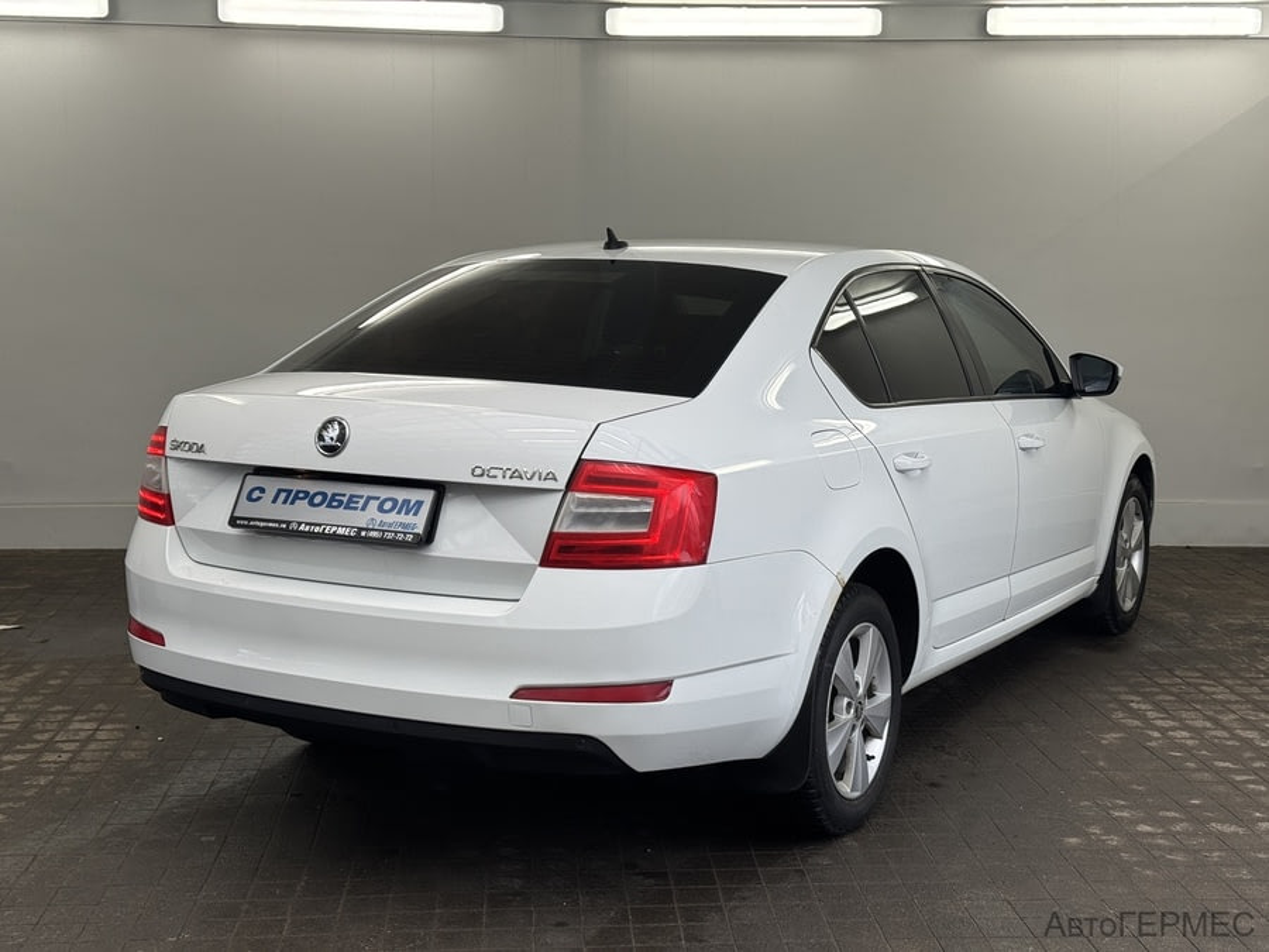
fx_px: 1760
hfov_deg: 39.7
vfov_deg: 30.3
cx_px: 634
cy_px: 476
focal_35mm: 48
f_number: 1.78
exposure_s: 1/354
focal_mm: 6.76
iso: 64
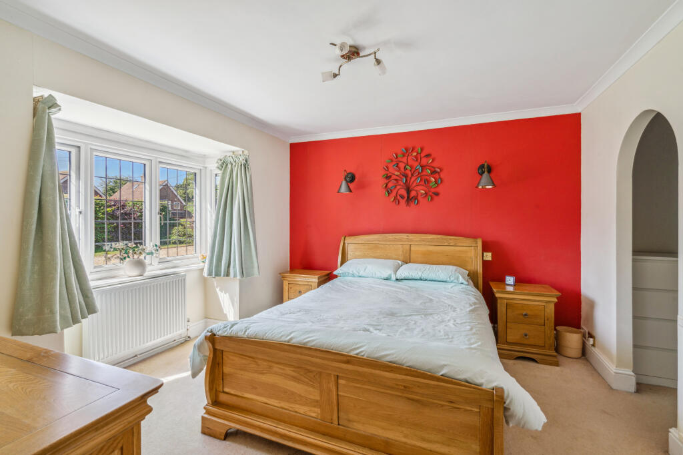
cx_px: 342
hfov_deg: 96.7
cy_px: 228
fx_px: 304
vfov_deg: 73.8
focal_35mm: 16
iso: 320
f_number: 13
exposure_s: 1/6
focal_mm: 16
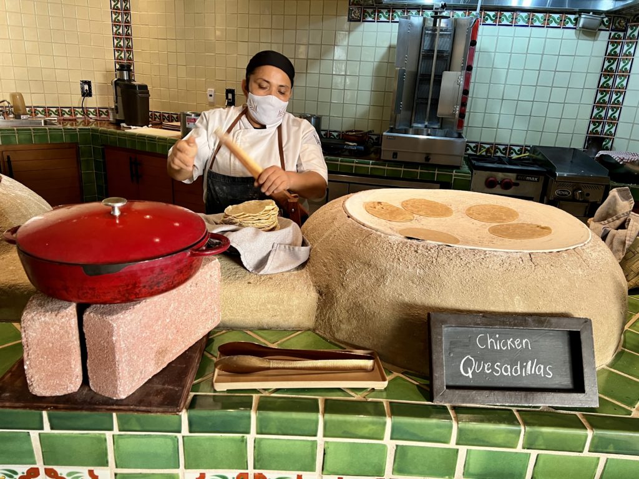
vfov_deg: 53.1
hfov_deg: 67.3
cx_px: 320
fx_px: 480
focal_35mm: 26
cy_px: 240
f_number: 1.5
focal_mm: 5.7
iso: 160
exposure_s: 1/60
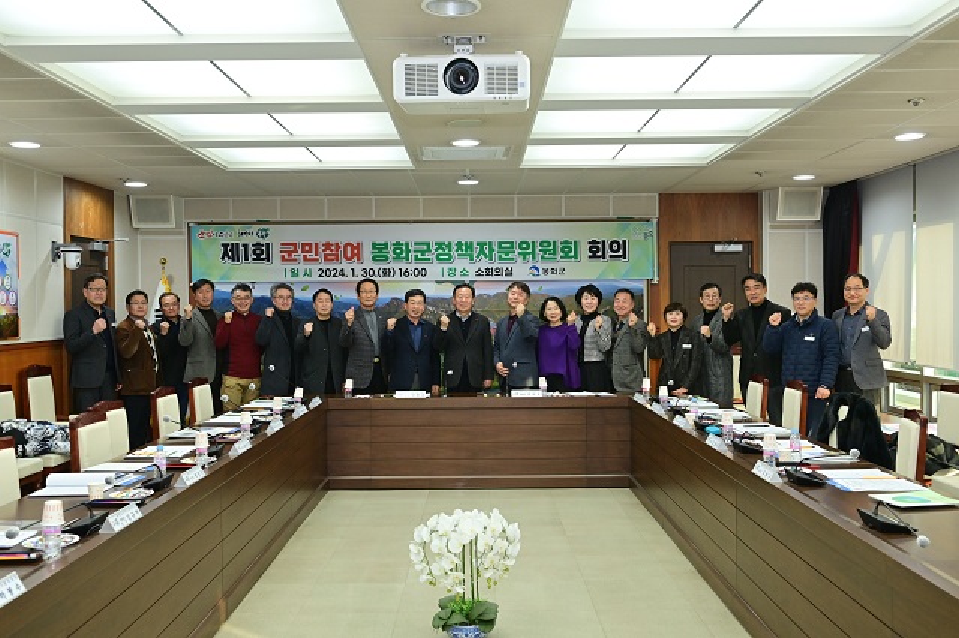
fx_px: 905
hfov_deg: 55.8
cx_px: 480
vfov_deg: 38.8
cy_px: 319
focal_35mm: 34
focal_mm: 34
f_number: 5
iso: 2500
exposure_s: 1/200
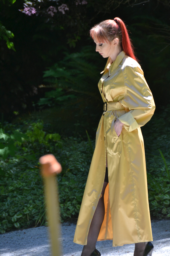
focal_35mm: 300
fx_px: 2125
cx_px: 85
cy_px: 128
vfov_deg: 6.9
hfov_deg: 4.6
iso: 500
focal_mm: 200
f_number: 5.6
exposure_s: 1/125
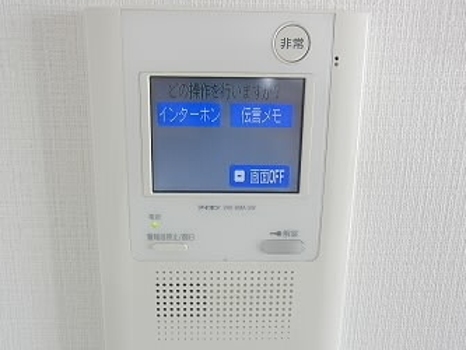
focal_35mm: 31
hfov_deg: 58.3
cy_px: 219
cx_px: 221
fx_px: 417
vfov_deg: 45.1
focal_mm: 4.3
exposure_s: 1/60
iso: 250
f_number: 3.2
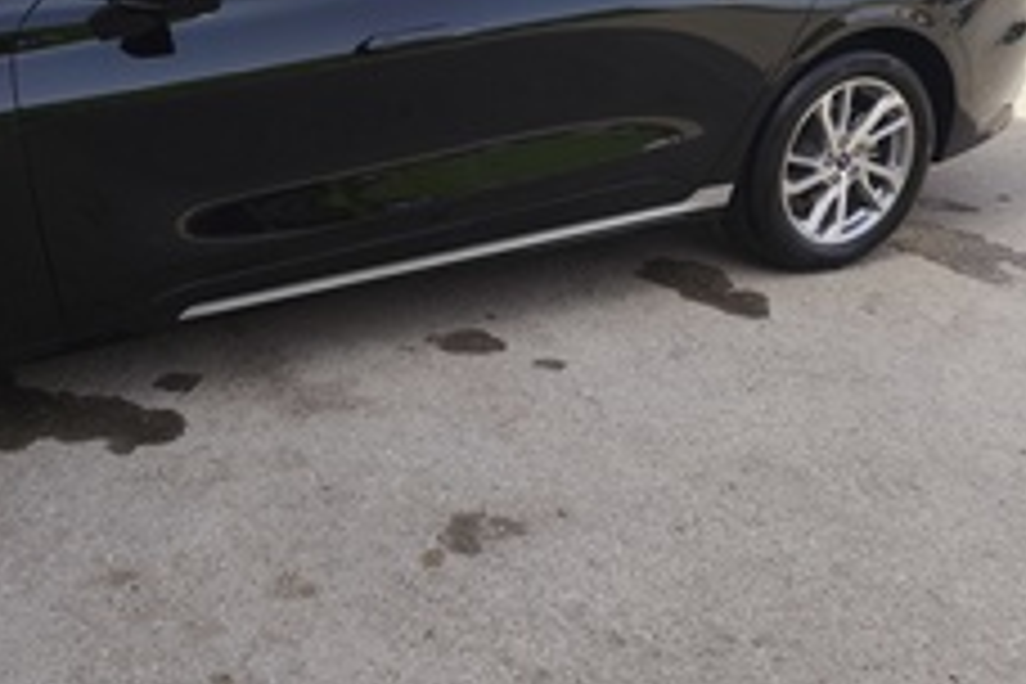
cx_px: 259
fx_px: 1368
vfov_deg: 27.7
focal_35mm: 48
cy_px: 169
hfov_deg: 40.0
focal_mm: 5.35
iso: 80
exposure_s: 1/1150
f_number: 1.7
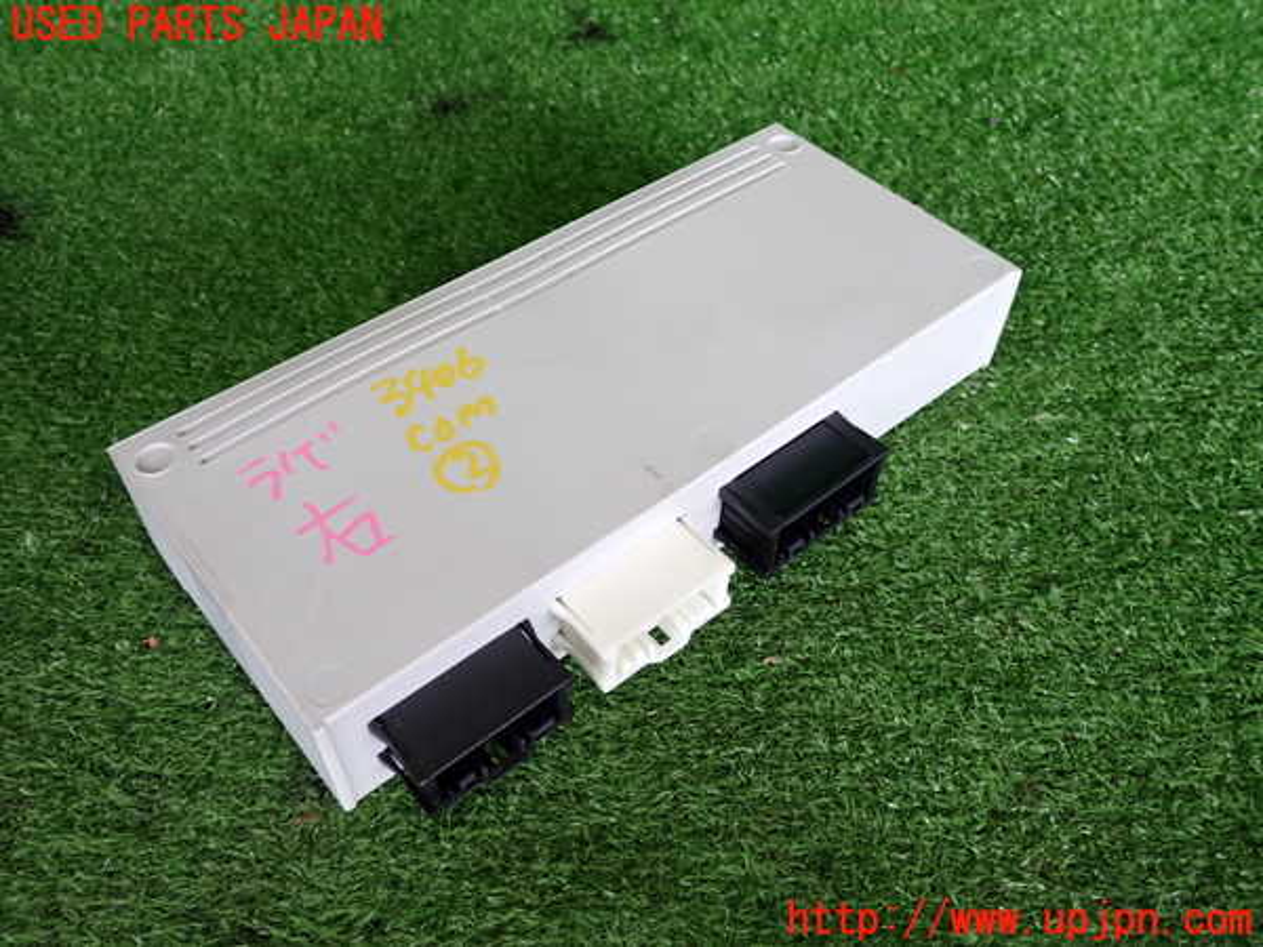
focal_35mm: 30
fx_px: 1095
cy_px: 474
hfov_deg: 60.0
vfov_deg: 46.8
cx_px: 632
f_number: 2.3
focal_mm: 5.4
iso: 200
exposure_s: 1/60
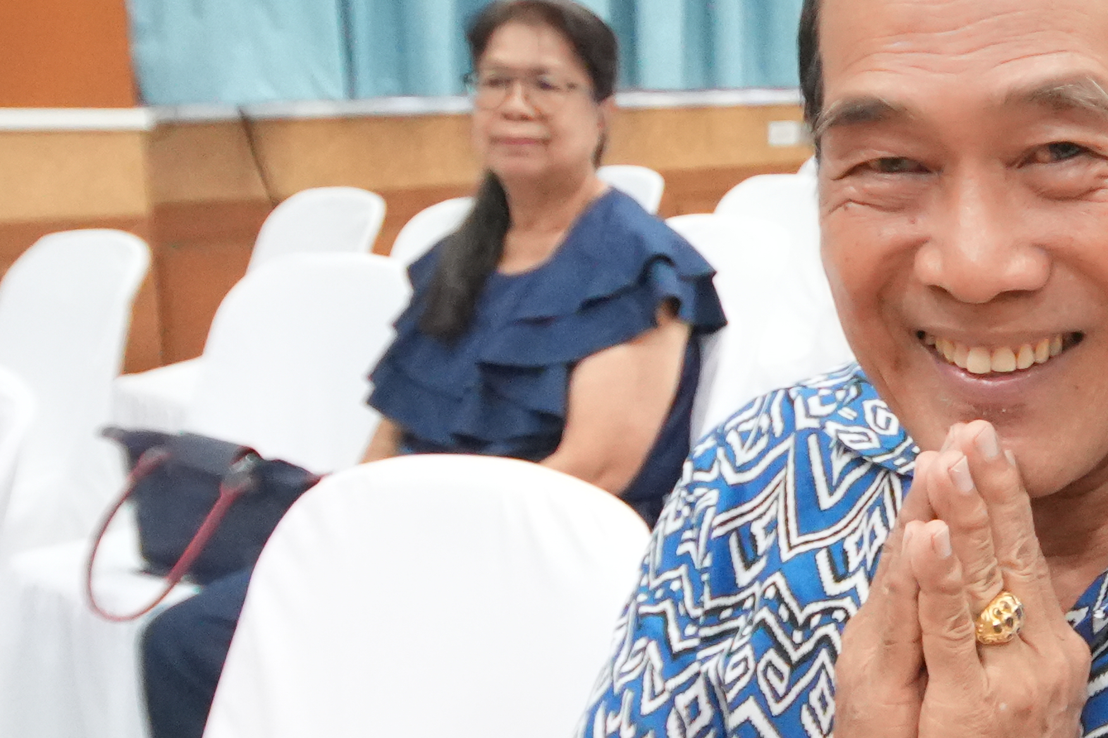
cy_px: 451
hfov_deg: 35.8
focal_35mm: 53
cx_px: 948
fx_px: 1631
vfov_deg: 25.5
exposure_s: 1/100
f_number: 4
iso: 4000
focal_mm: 10
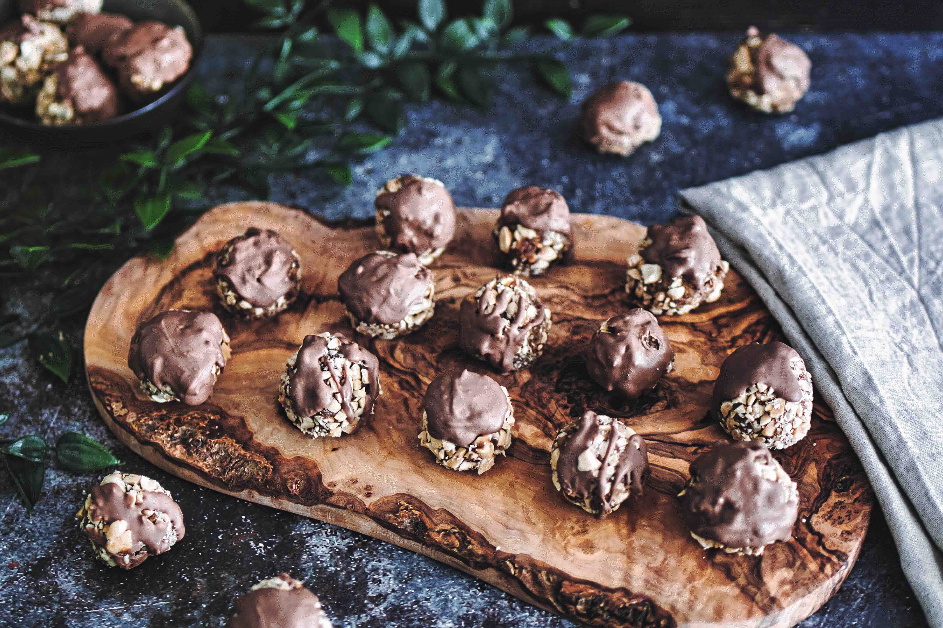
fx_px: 1832
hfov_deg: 28.9
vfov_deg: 19.4
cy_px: 314
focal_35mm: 70
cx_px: 472
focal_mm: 35
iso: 560
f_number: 1.8
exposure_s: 1/80
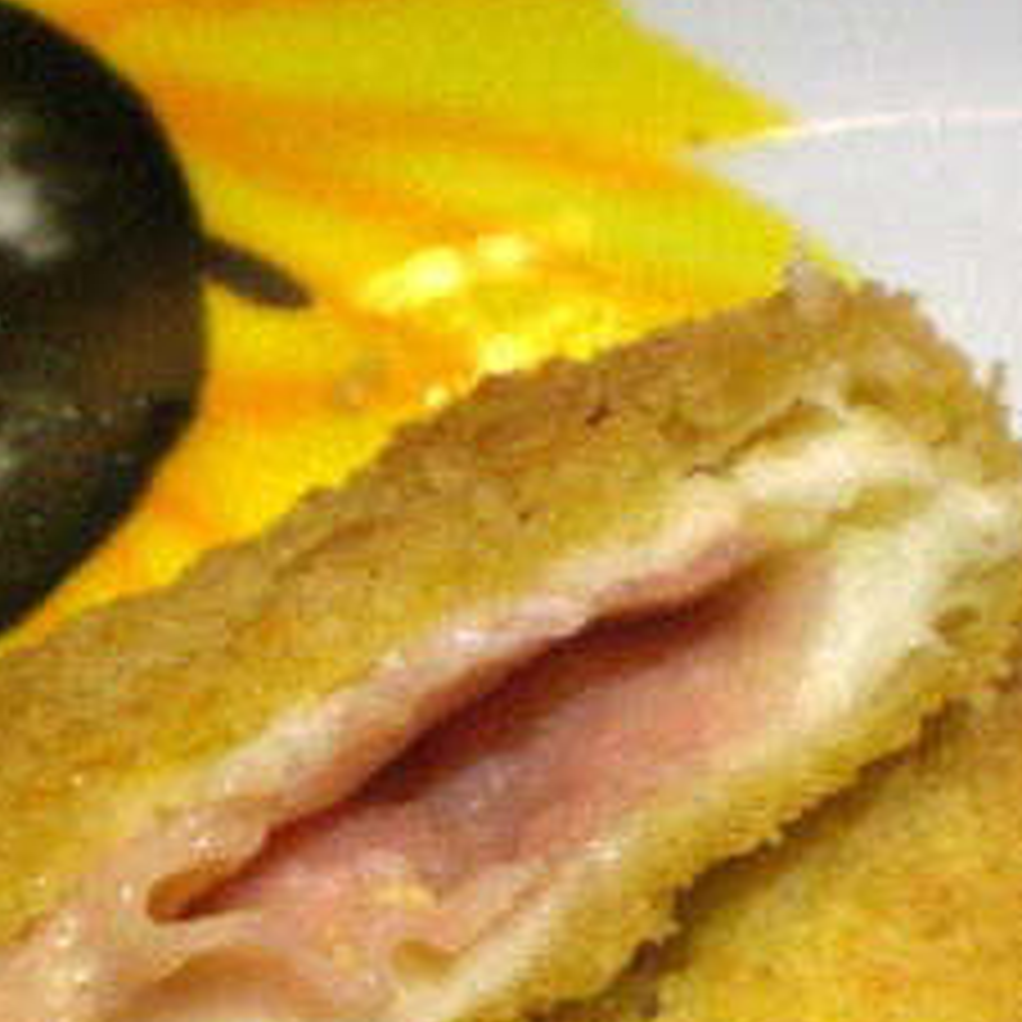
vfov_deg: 19.3
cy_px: 977
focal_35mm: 88
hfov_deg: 19.6
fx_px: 2939
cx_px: 304
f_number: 3.1
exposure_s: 1/100
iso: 400
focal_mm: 6.3
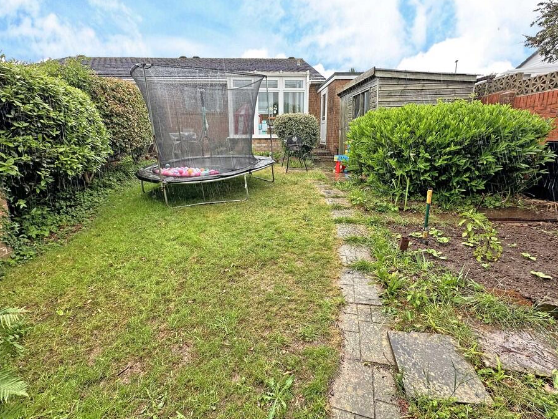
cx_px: 275
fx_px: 258
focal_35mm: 16
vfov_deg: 77.9
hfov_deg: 94.5
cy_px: 187
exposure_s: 1/155
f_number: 2.2
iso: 40
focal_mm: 2.22
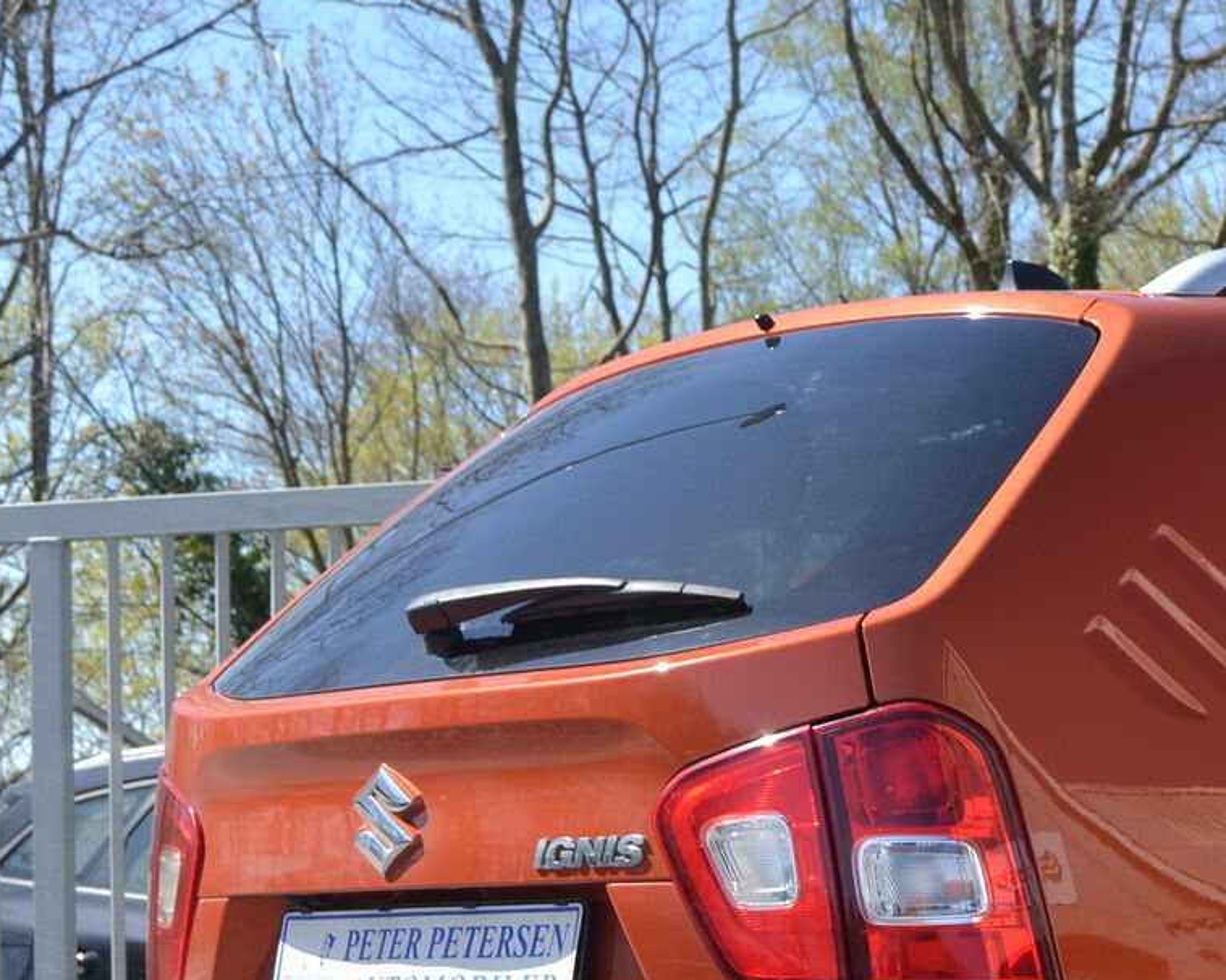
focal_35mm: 107
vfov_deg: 14.1
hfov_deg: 17.4
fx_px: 3881
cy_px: 1022
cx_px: 1330
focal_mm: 30
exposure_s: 1/200
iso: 100
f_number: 7.1
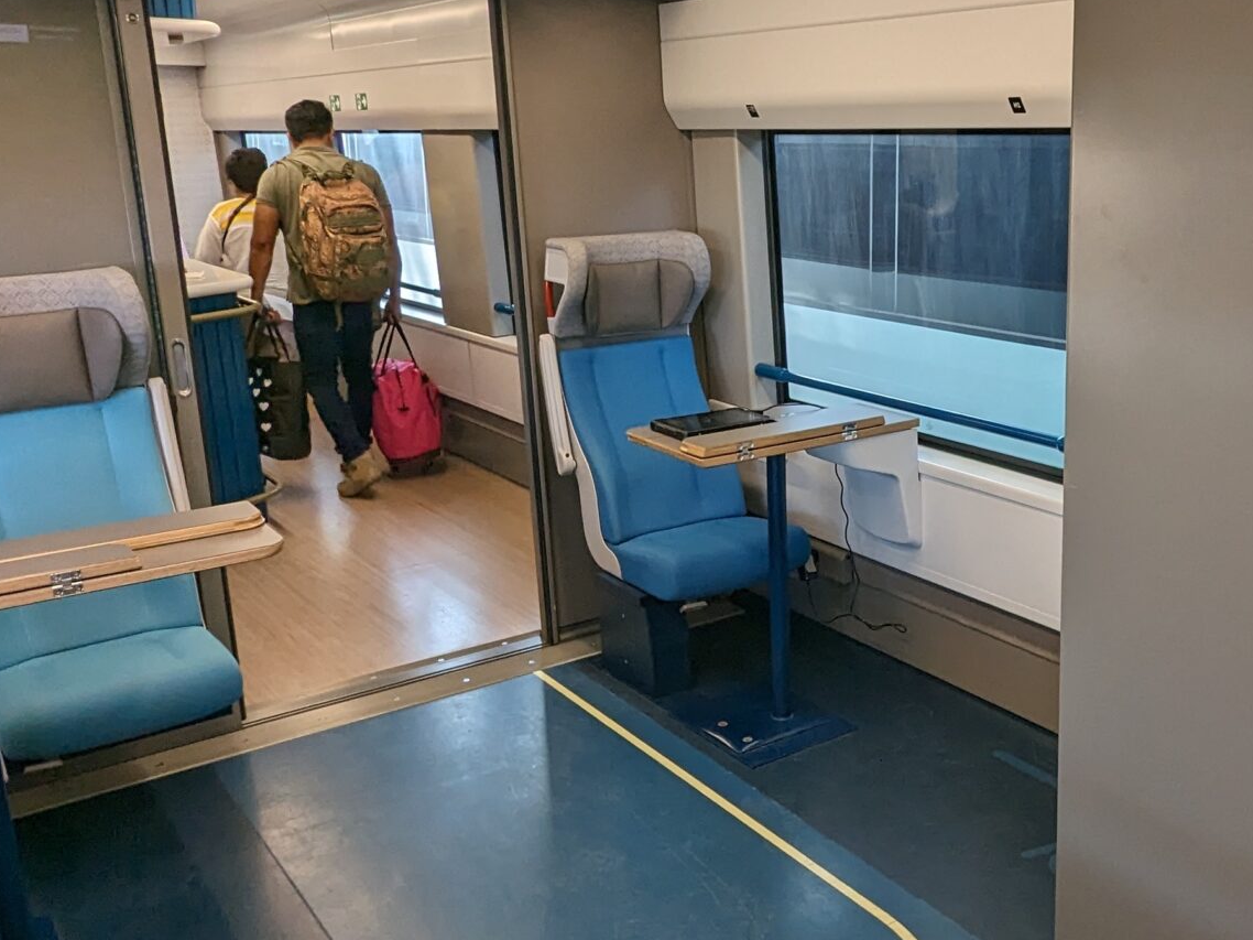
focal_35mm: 36
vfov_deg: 39.6
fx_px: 1303
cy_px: 446
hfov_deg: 49.9
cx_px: 891
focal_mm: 2.35
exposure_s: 1/120
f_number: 2.2
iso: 143
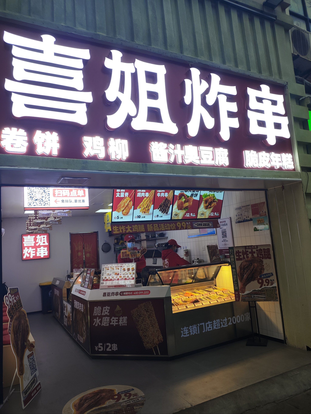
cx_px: 156
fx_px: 299
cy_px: 207
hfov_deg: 54.9
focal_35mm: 25
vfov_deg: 69.4
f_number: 1.79
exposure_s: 1/106
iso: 50
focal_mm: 4.71
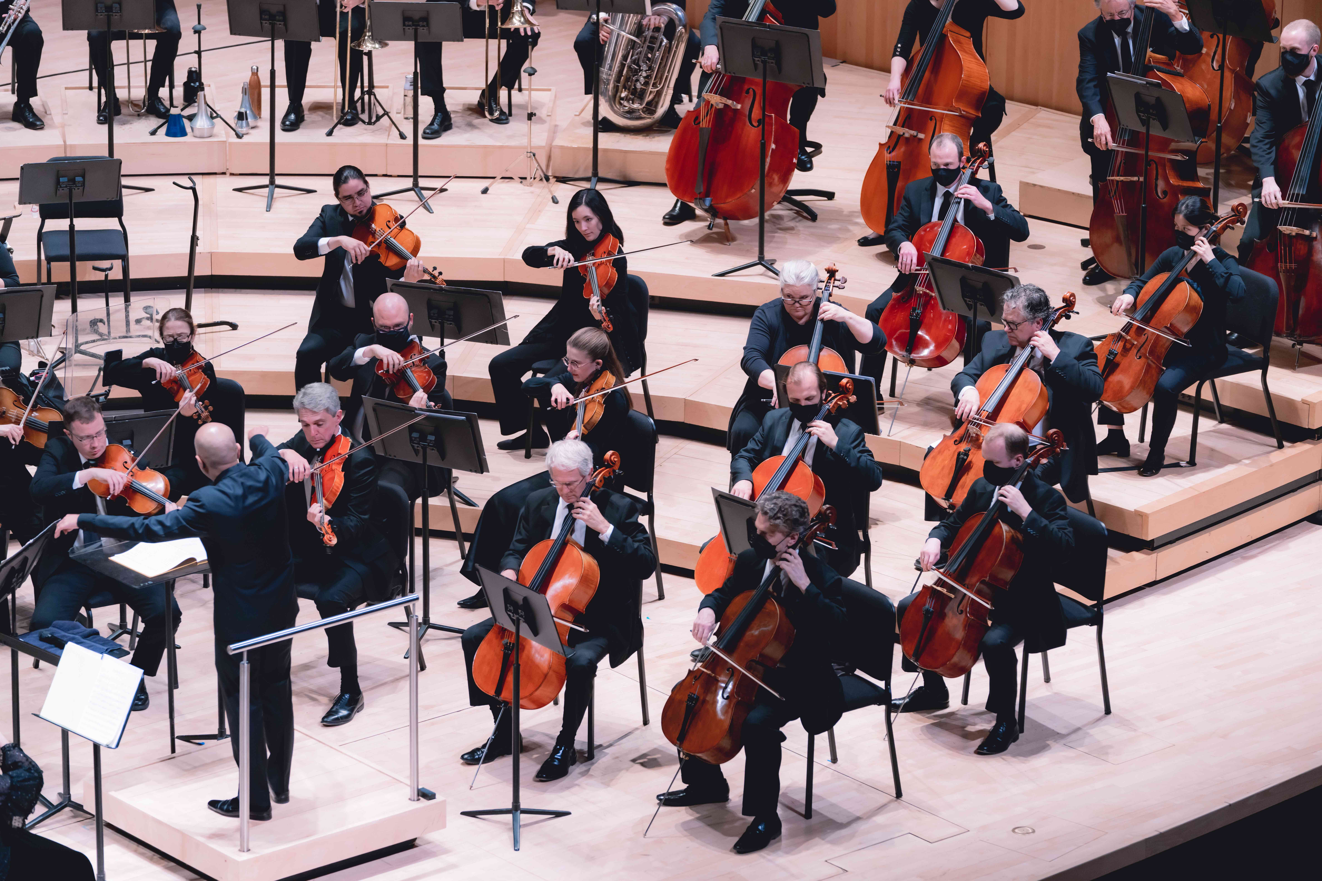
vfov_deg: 9.6
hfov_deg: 14.3
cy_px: 440
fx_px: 5251
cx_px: 661
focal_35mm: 143
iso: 800
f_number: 4
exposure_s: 1/200
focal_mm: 143
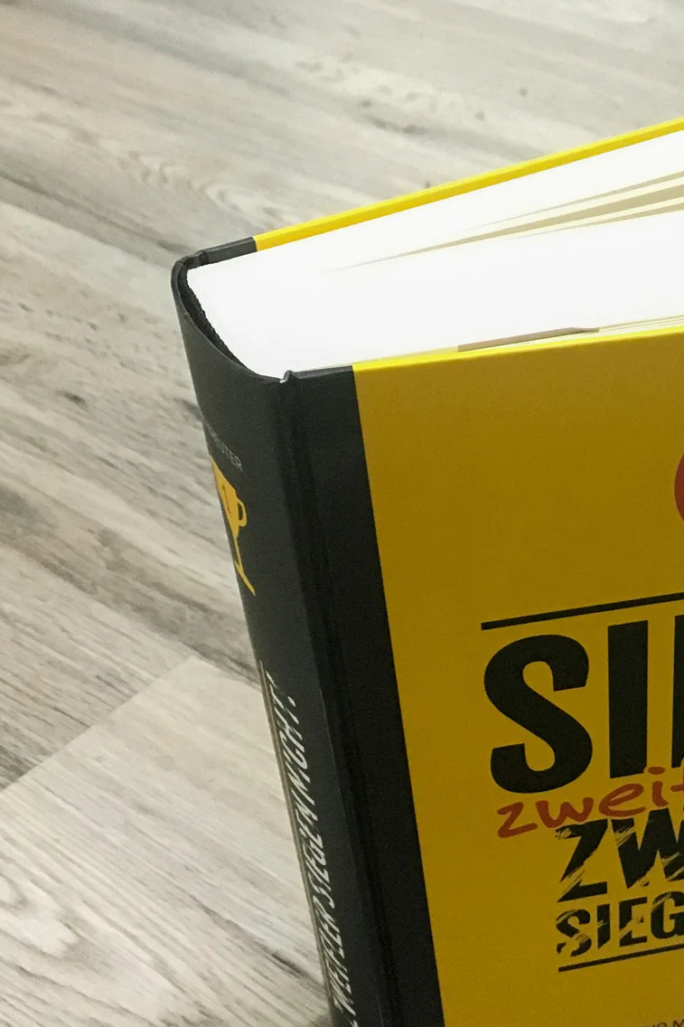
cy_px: 600
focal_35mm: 51
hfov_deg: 25.2
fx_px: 1454
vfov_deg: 38.8
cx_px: 687
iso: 320
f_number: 2.2
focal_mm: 4.15
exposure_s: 1/17
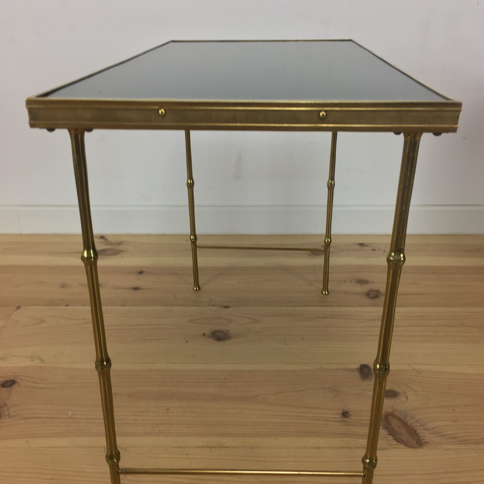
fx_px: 554
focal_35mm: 35
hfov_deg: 47.2
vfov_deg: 47.1
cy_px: 270
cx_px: 247
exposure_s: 1/33
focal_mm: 4.15
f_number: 2.2
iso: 32
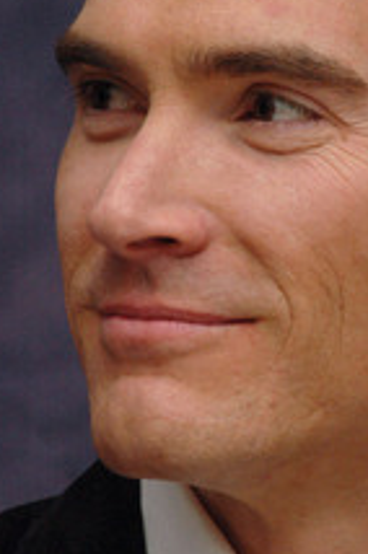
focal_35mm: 562
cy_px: 210
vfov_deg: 3.7
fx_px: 8645
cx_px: 327
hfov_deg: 2.4
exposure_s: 1/320
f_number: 8
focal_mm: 200
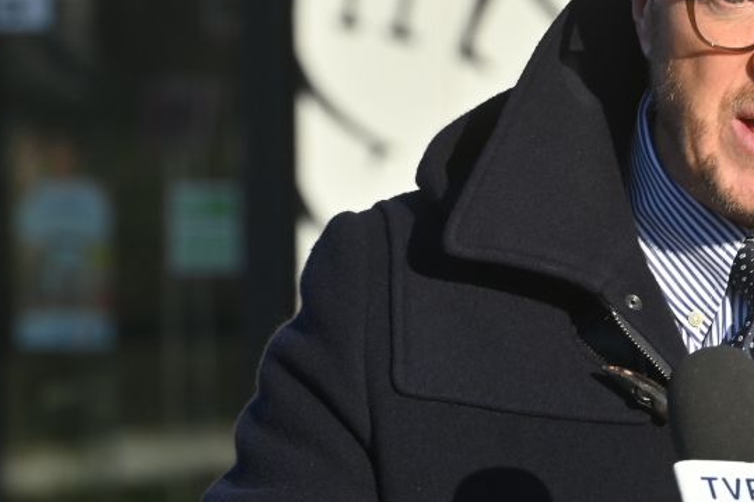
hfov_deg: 4.6
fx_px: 9443
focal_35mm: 451
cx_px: 645
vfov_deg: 3.0
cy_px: 399
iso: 100
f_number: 8
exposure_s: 1/400
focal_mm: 150
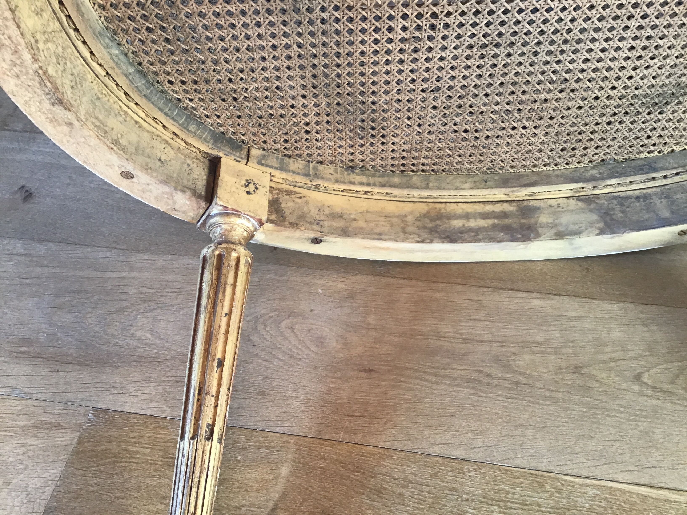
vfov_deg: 45.4
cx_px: 344
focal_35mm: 31
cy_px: 258
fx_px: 615
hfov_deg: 58.4
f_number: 2.4
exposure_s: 1/33
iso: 80
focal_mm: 3.3
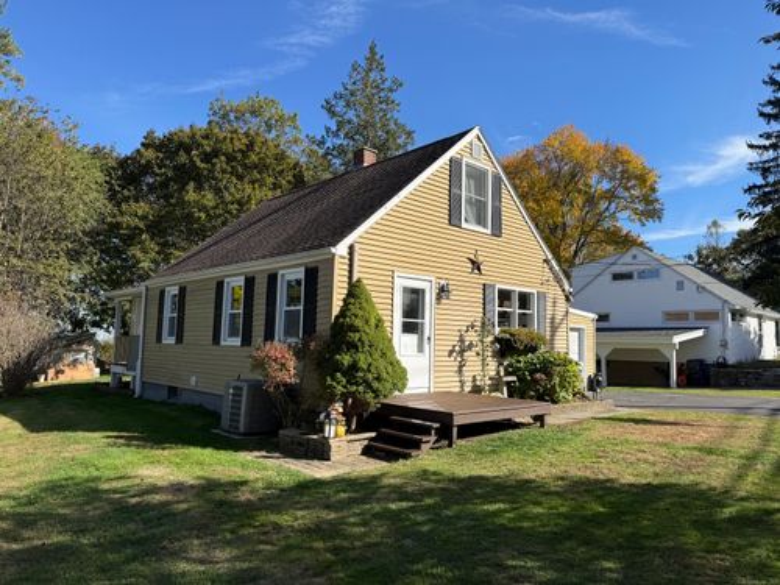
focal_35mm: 24
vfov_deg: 56.8
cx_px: 390
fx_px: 541
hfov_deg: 71.6
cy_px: 292
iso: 80
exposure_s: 1/2907
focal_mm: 6.76
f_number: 1.78
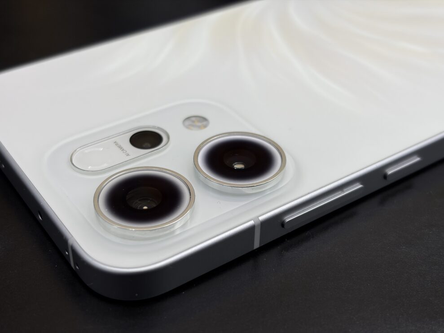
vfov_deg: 28.0
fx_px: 667
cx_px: 222
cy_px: 166
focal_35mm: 52
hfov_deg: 36.8
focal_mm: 5.96
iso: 32
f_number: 1.6
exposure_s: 1/363
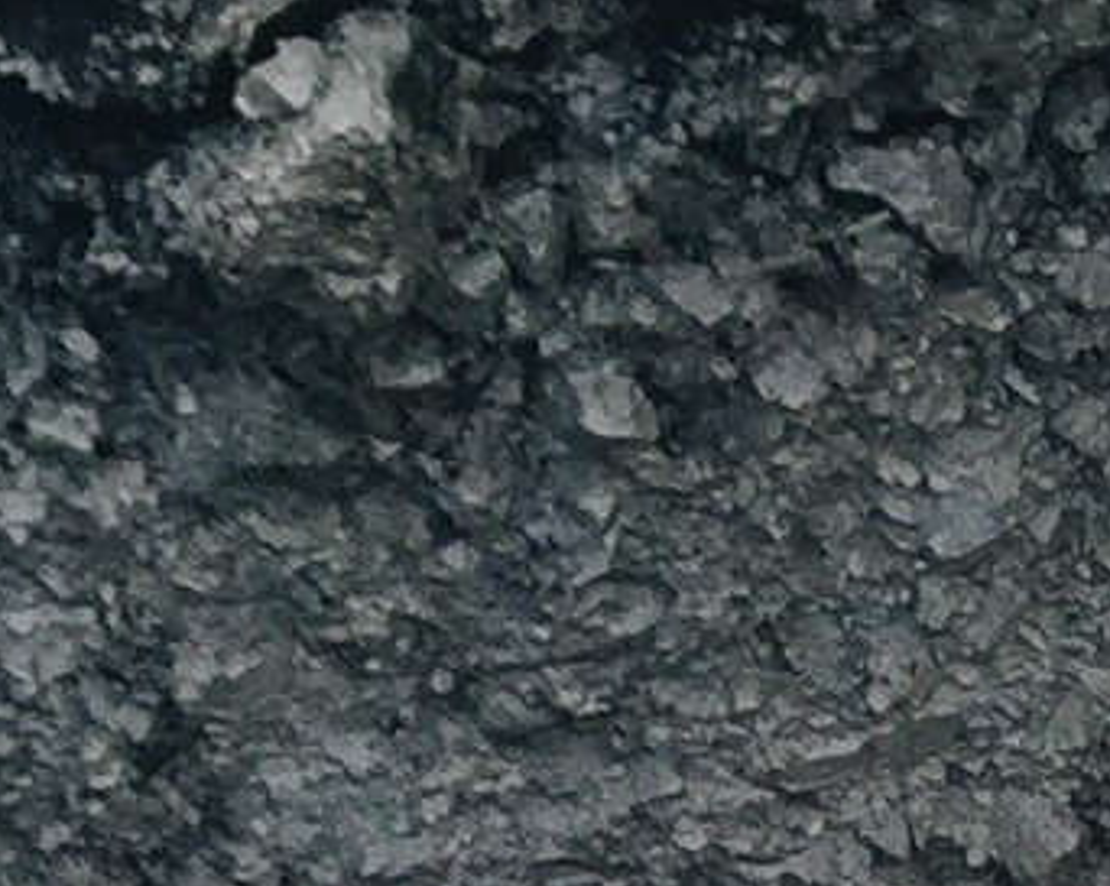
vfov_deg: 6.9
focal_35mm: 207
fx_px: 6794
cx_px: 2999
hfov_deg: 8.3
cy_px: 2387
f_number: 2.2
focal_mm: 4.15
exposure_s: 1/145
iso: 32
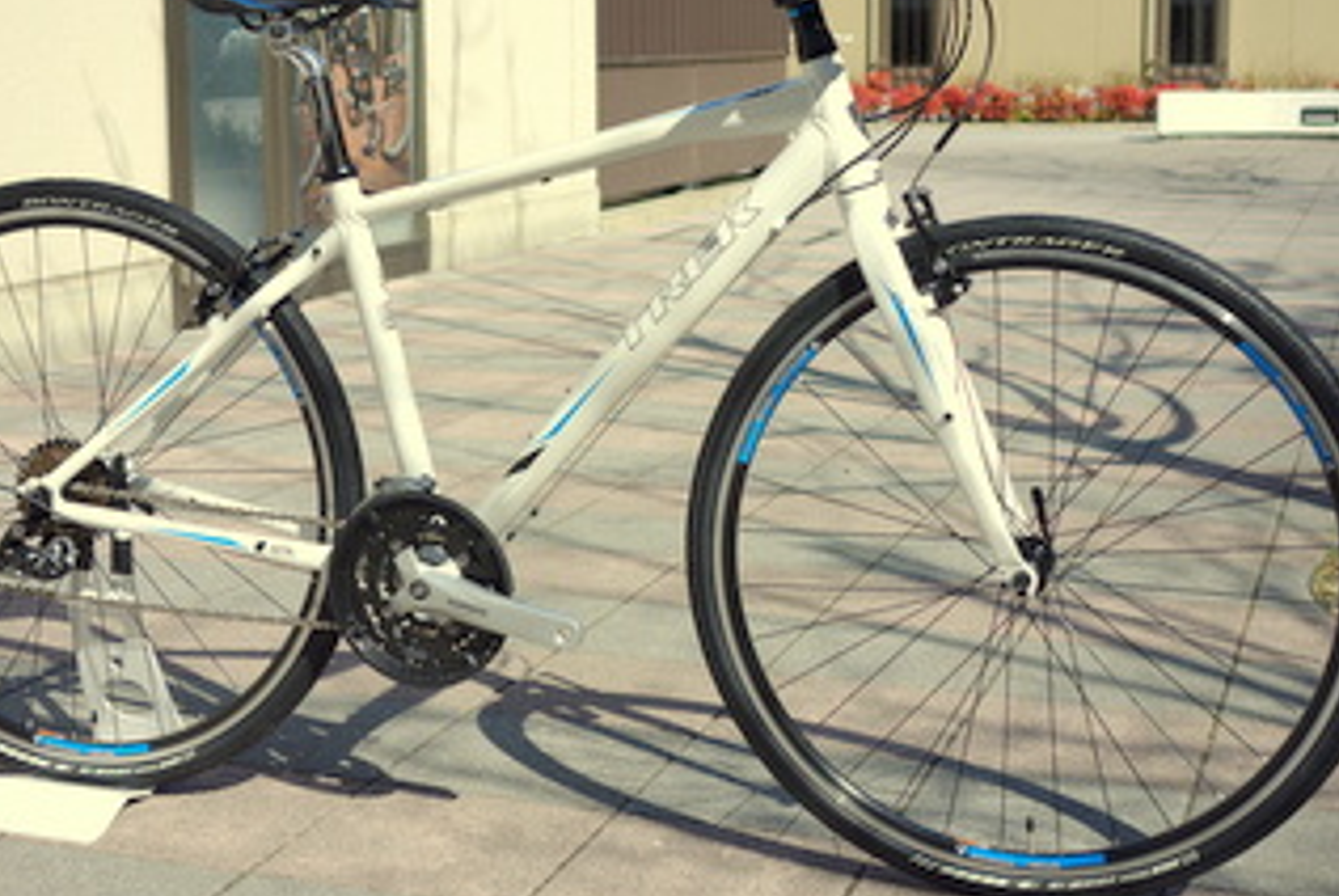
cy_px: 361
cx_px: 604
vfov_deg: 23.4
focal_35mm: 58
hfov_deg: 34.4
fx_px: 2159
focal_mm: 17.18
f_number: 3.2
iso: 80
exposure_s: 1/1250
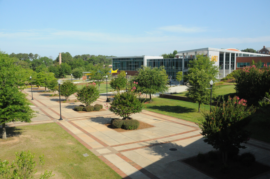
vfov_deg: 39.9
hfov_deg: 57.3
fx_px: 247
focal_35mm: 33
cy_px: 90
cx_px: 135
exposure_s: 1/8000
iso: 2500
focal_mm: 22
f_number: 6.3
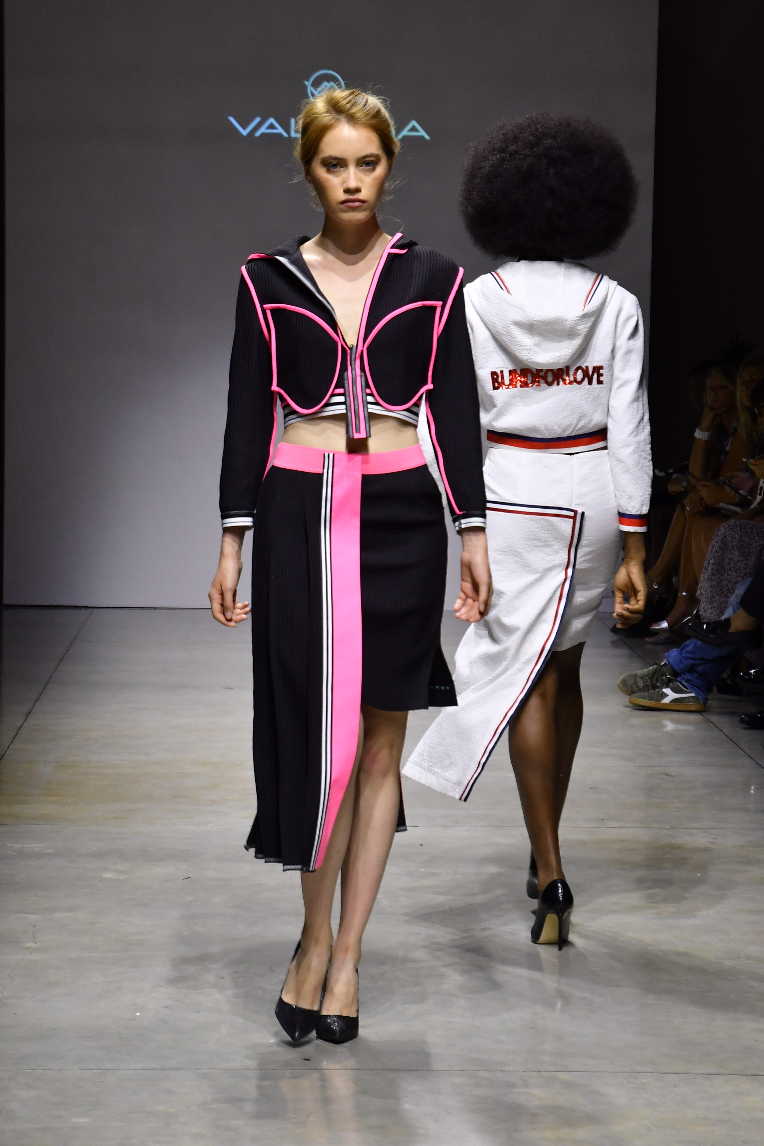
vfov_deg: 17.1
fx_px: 3820
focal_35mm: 120
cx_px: 382
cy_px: 573
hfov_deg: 11.4
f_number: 5.6
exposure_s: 1/320
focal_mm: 60
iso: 1000
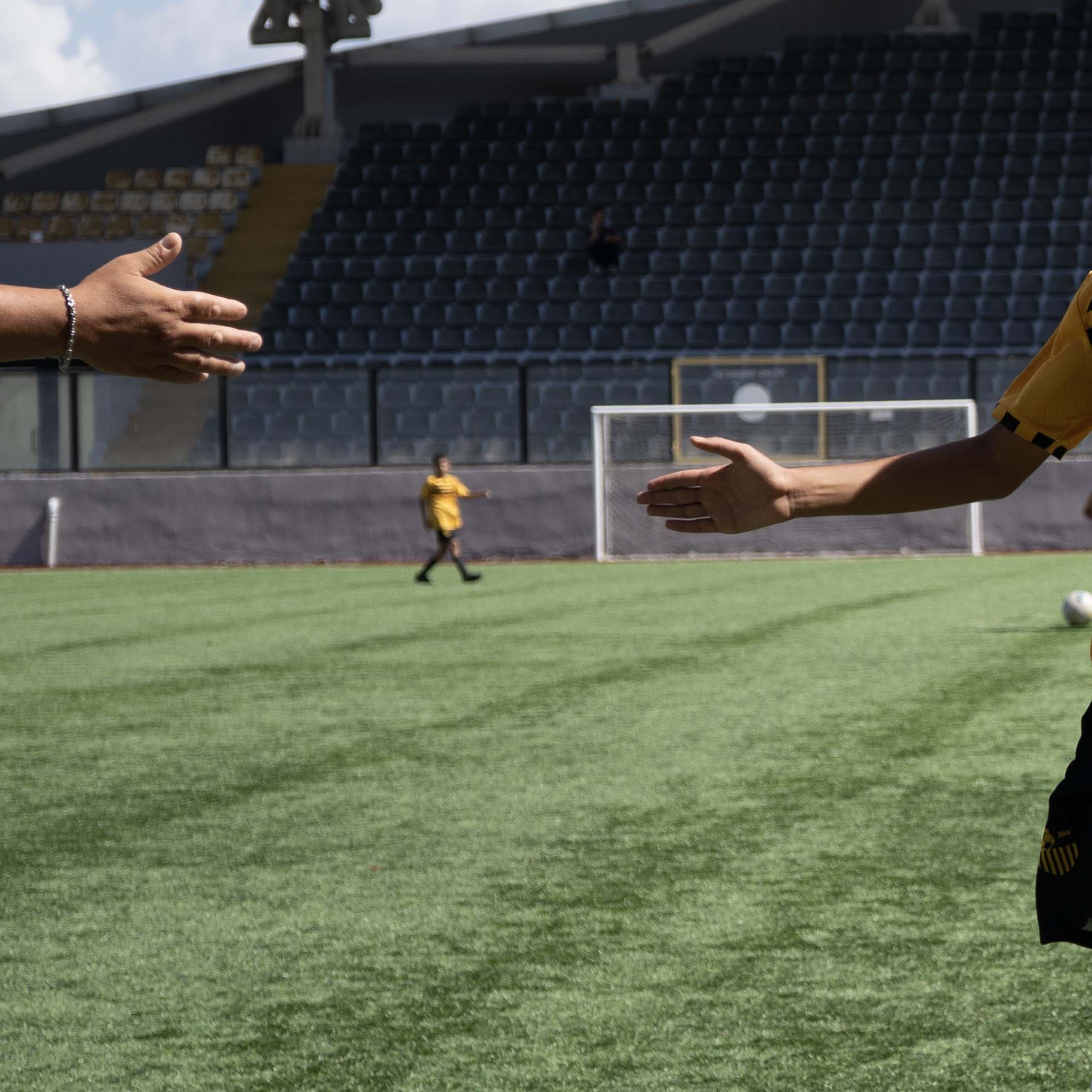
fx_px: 5603
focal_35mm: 157
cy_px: 438
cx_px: 1409
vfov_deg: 11.1
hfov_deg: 10.9
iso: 250
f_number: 5.6
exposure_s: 1/1250
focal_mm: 60
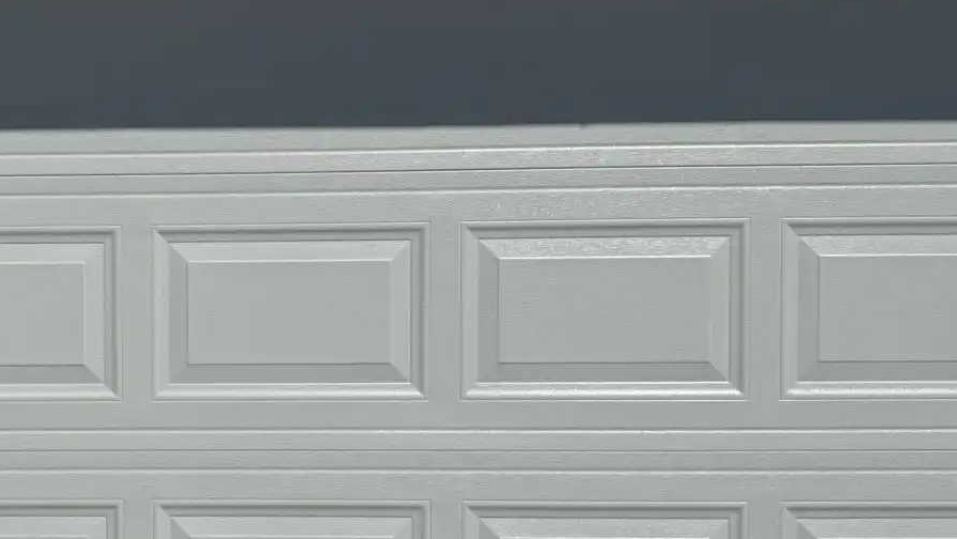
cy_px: 353
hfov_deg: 34.9
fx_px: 1421
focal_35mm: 56
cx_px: 78
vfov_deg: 21.4
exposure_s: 1/17544
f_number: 1.78
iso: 64
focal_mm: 6.76
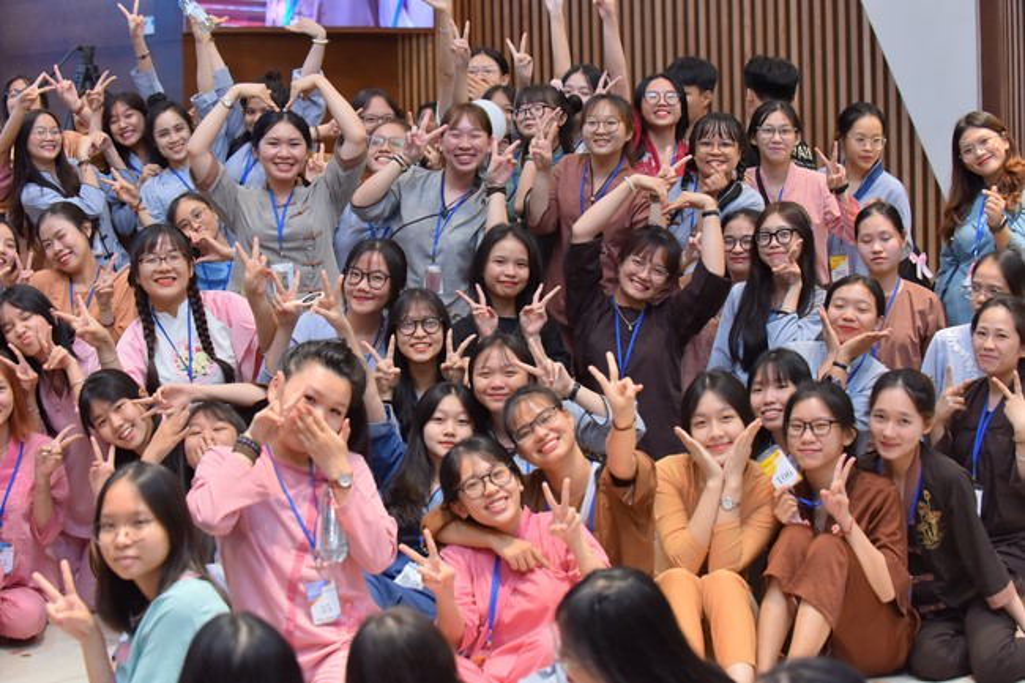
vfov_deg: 19.4
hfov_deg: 28.9
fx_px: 1992
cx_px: 512
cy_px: 342
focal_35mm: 70
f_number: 4.5
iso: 1000
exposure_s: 1/125
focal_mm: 70
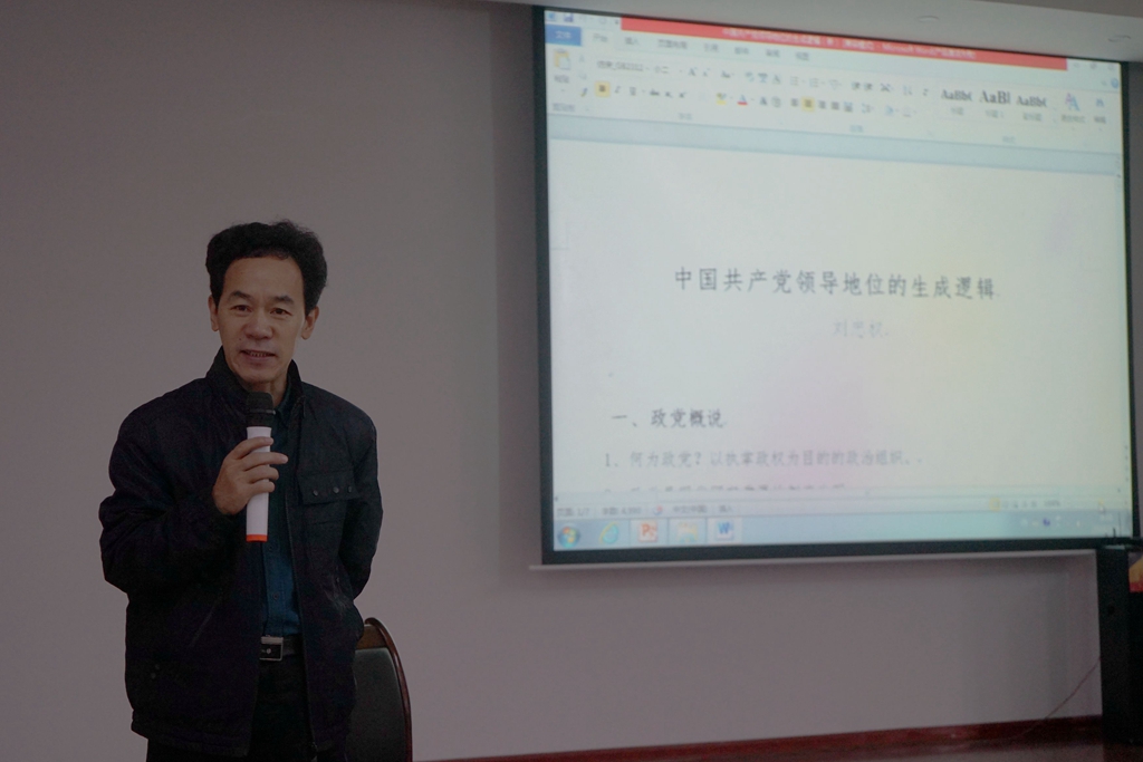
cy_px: 381
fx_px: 1651
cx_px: 572
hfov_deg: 38.2
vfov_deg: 26.0
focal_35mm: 52
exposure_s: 1/125
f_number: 5
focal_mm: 52
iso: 1000
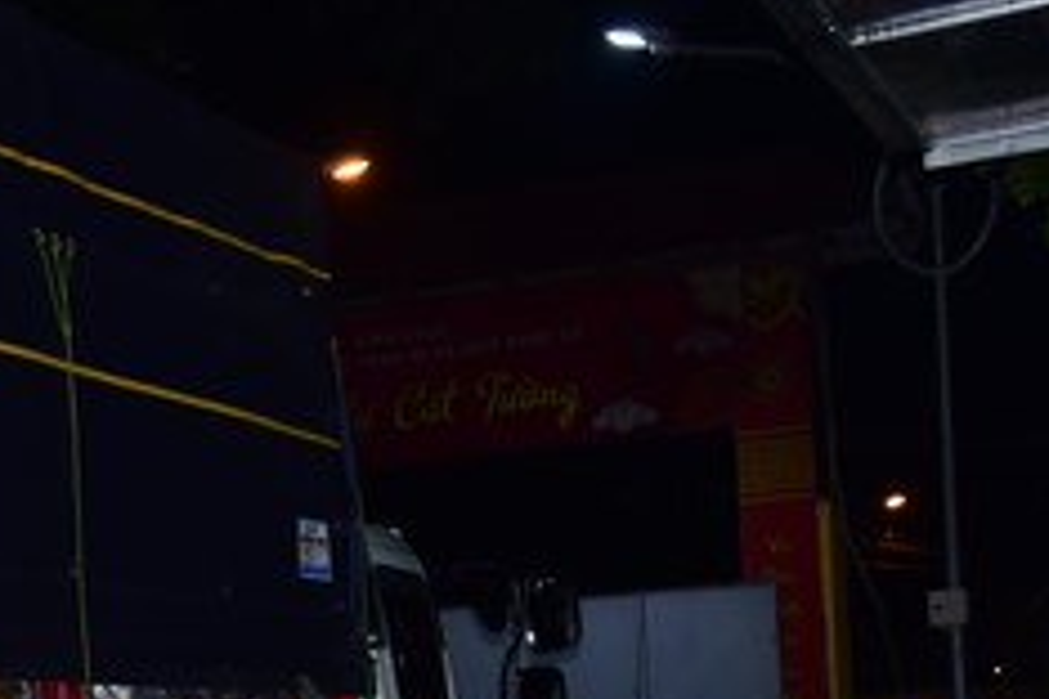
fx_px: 3234
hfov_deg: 17.9
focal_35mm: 111
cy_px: 807
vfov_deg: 12.1
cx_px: -63
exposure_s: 1/160
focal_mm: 40
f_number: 6.3
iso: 1250
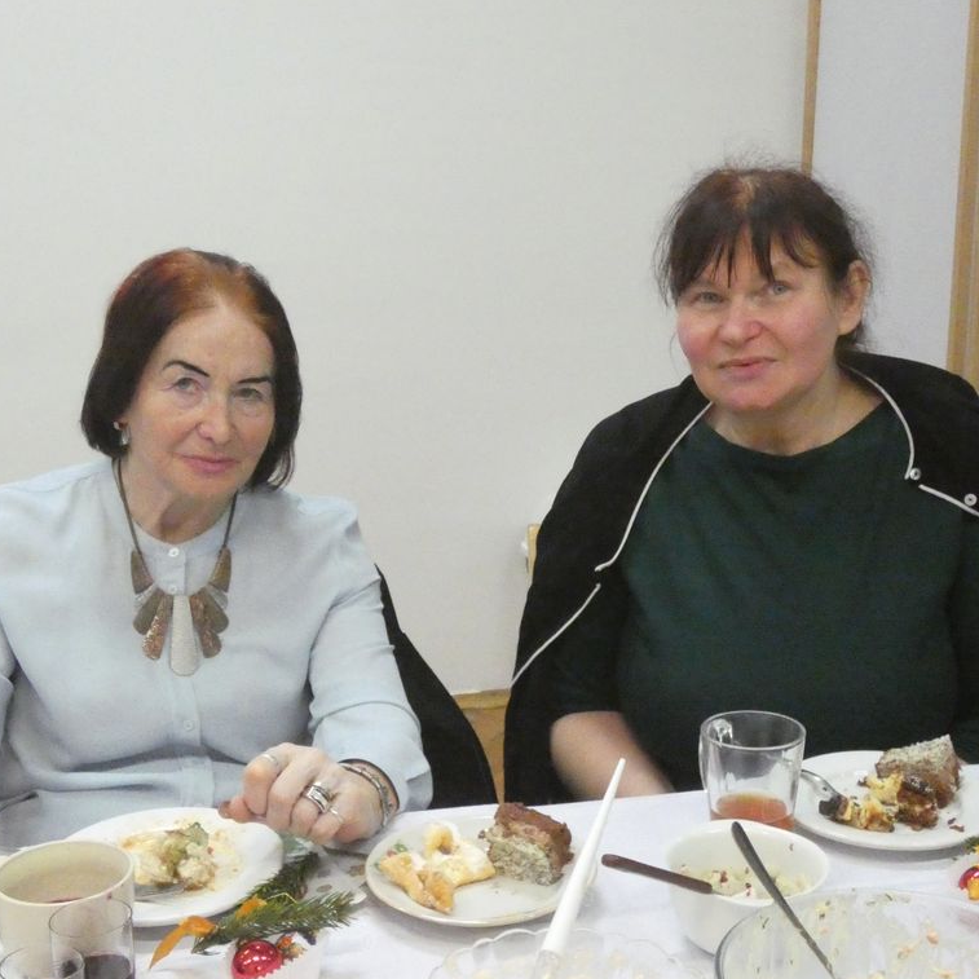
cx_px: 463
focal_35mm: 55
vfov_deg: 31.1
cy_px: 493
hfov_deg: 31.1
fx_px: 1760
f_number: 3.8
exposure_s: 1/125
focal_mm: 8.2
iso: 3200
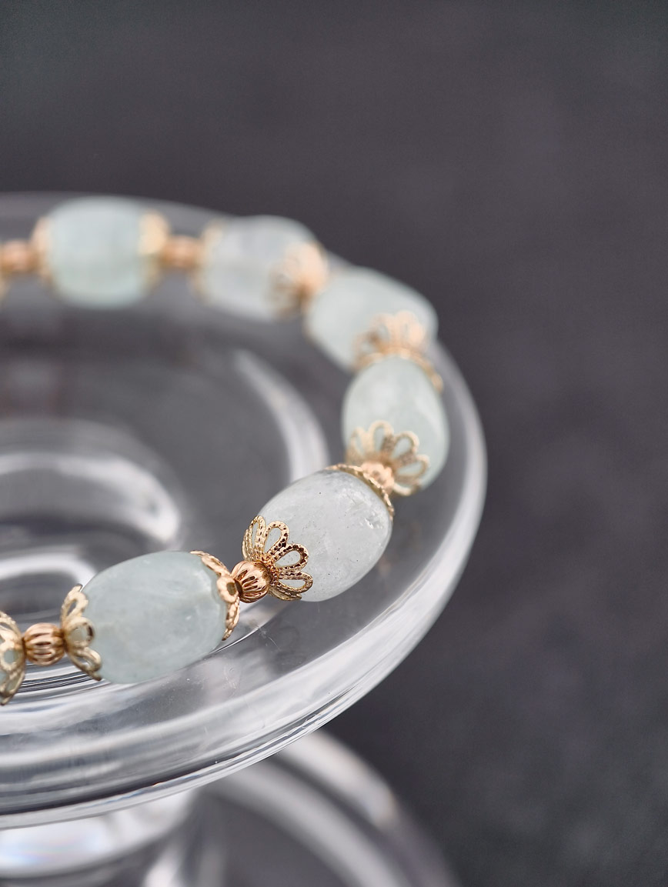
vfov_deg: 23.0
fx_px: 2182
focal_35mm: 85
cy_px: 444
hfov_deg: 17.4
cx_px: 334
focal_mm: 22.48
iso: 125
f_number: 2.67
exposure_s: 1/160
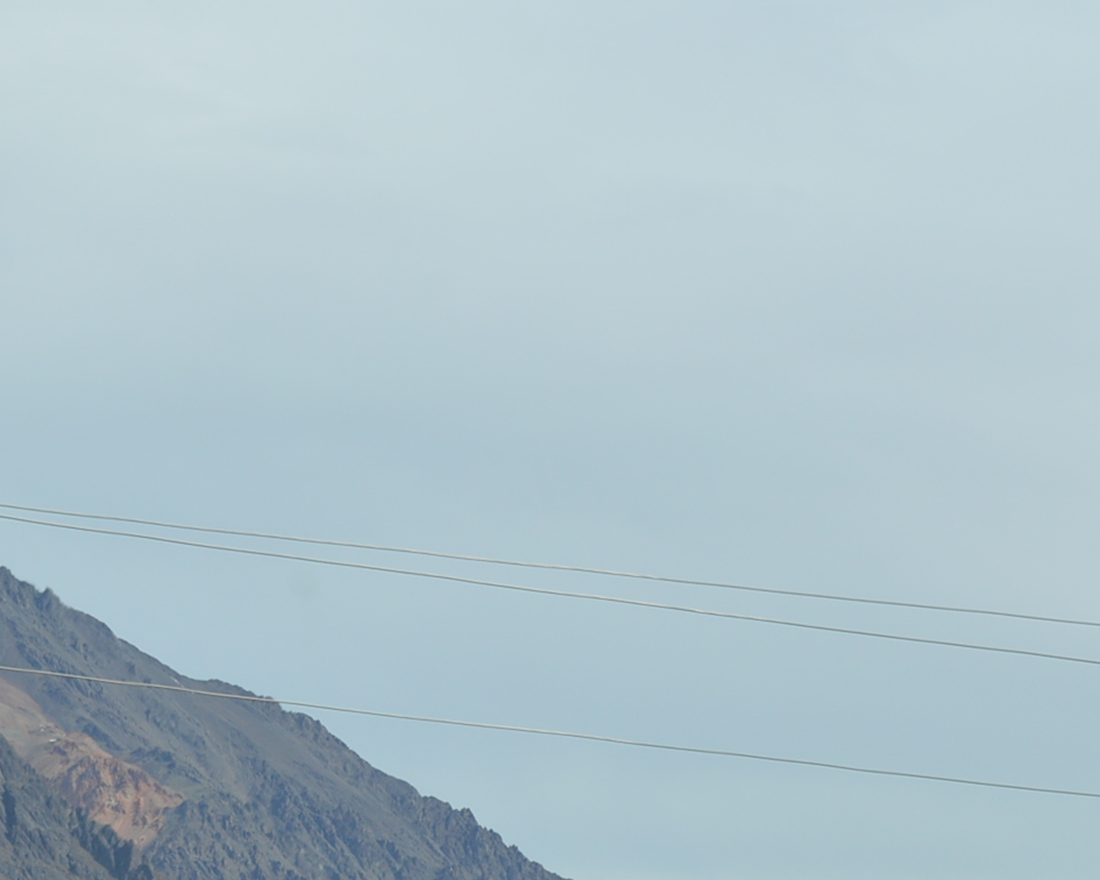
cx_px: 718
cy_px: 836
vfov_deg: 7.8
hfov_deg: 9.8
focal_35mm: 197
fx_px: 6413
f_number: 8
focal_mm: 44
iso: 100
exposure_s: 1/250
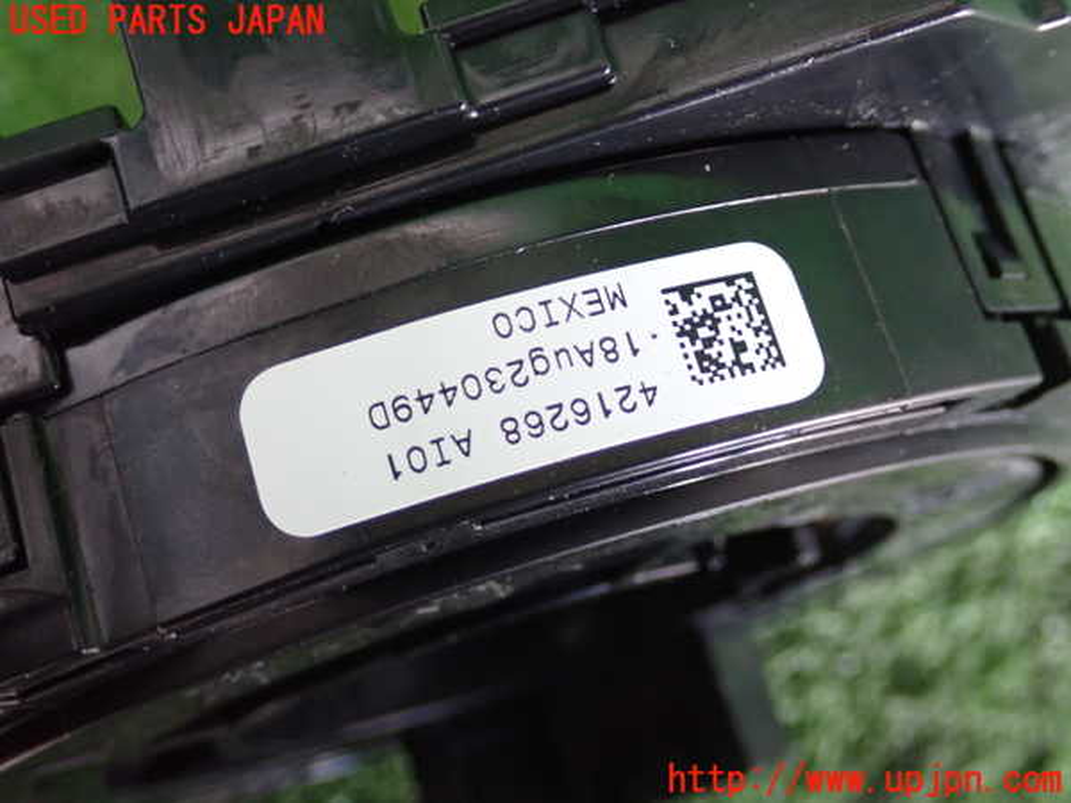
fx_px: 1547
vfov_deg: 29.1
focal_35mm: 50
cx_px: 536
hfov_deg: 38.2
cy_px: 402
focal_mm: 9.01
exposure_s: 1/100
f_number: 3.2
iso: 1000
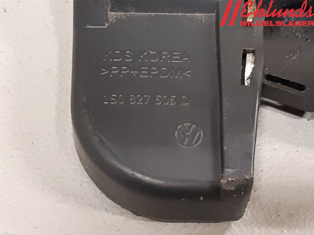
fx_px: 236
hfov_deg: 67.3
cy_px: 118
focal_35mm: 26
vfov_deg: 53.1
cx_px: 157
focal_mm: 3.93
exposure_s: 1/25
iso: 250
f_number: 1.7
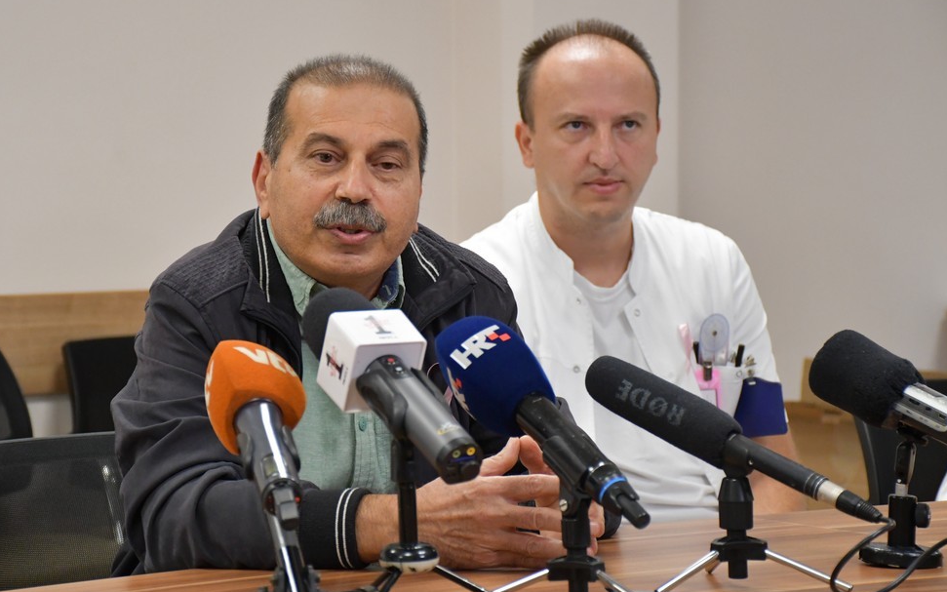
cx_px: 450
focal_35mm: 100
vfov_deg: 13.1
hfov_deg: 20.8
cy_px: 275
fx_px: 2581
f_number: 5
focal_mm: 62
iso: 3200
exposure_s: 1/160
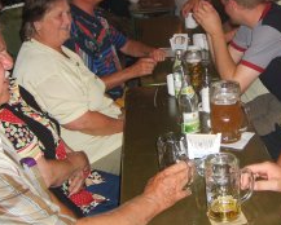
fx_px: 524
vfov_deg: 24.2
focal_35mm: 63
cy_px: 80
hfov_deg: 29.3
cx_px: 227
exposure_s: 1/45
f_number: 2.8
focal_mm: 5.8
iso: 100
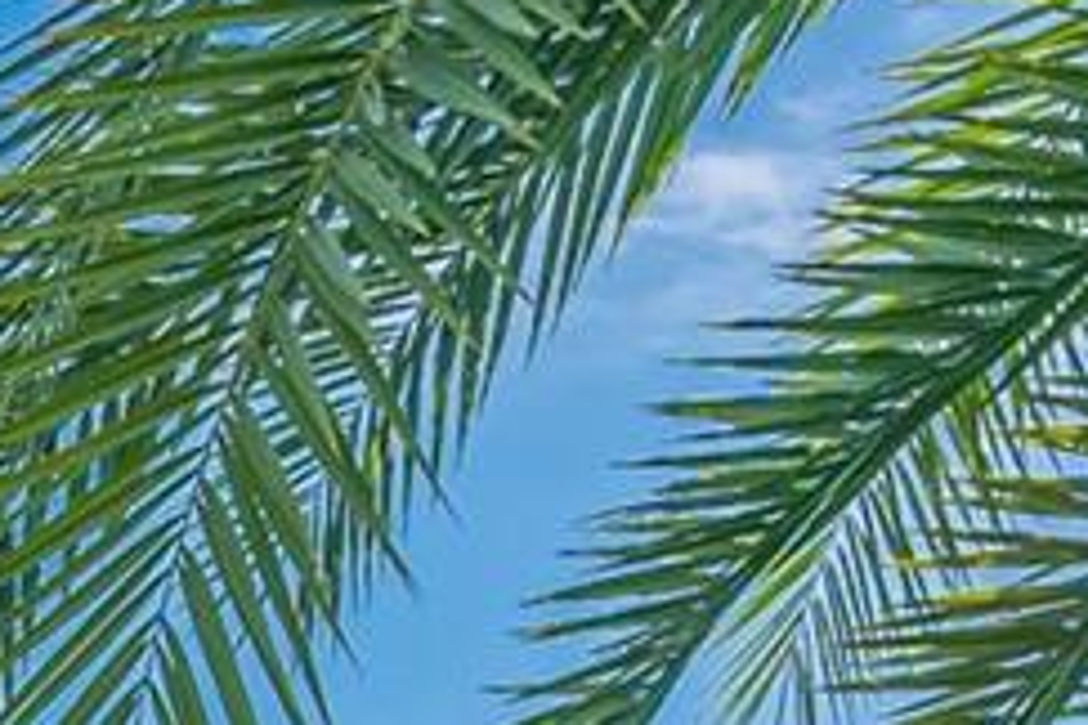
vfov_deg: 11.0
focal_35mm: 112
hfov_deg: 16.1
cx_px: -734
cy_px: 1504
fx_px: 3385
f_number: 8
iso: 200
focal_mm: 17
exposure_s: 1/800
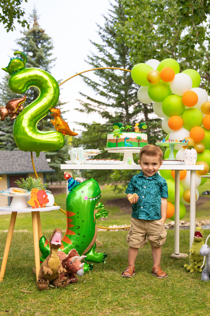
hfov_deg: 37.5
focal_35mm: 35
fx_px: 310
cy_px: 158
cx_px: 105
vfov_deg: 53.9
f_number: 3.5
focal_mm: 35.4
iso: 200
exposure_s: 1/400
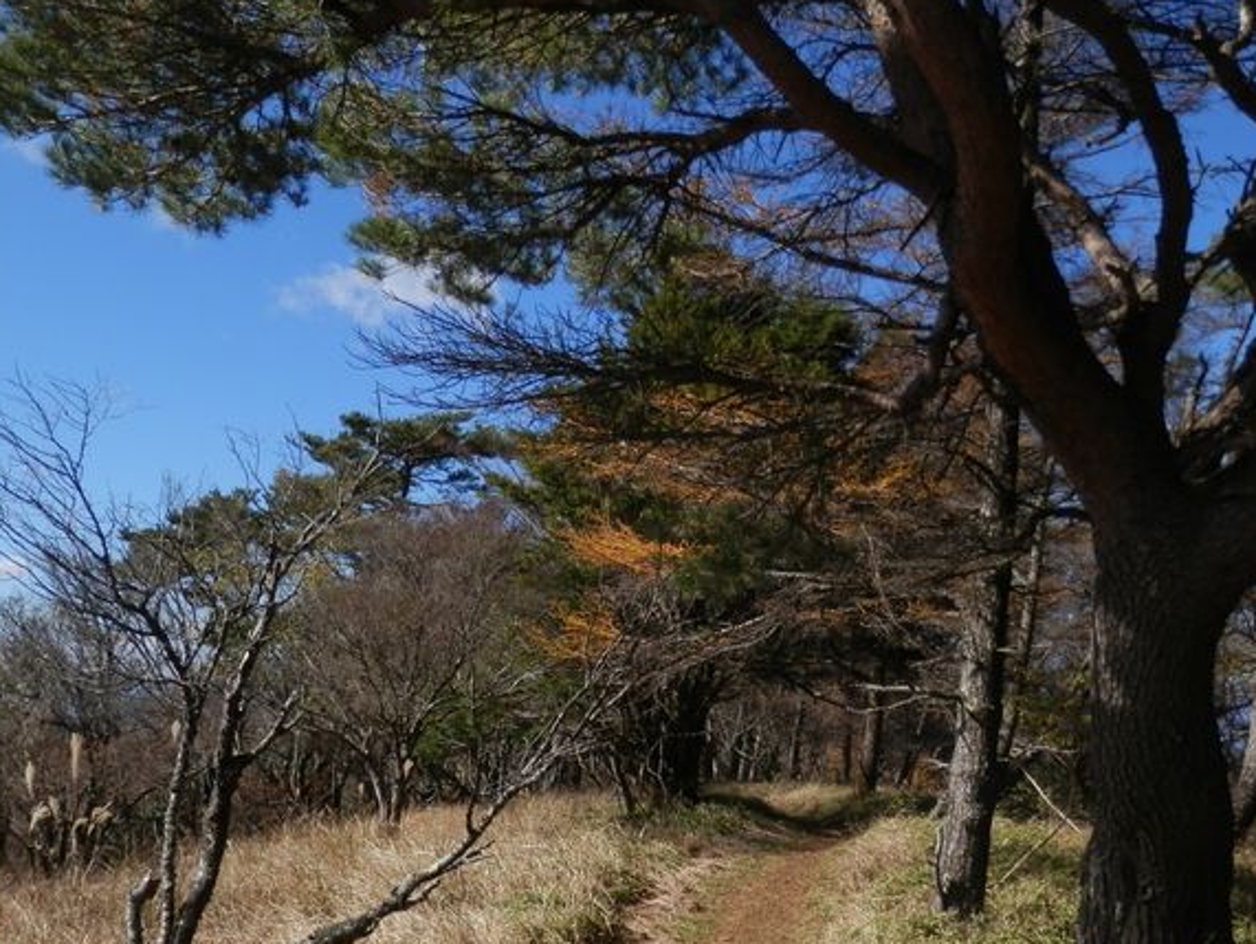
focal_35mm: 35
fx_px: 1271
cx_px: 680
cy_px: 601
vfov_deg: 40.4
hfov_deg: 52.5
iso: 80
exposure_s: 1/160
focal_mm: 4.5
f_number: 8.7
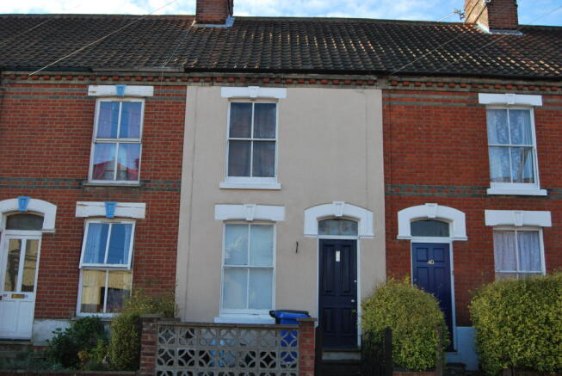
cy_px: 188
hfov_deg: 53.1
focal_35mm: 36
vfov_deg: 37.0
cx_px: 281
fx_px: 563
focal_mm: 24
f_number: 5.6
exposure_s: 1/125
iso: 100
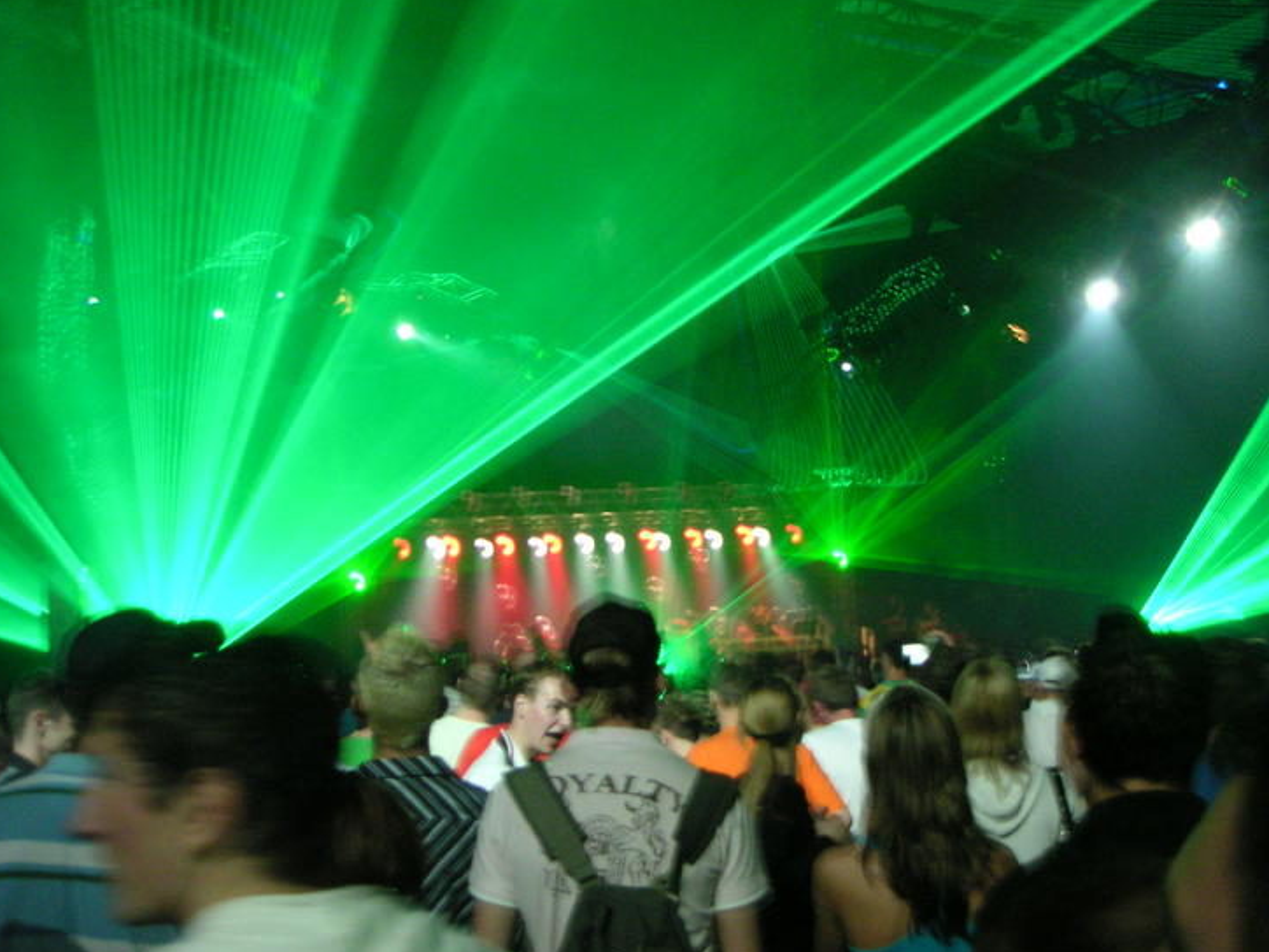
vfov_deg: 34.3
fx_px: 1540
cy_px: 463
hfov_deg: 44.8
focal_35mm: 42
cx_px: 682
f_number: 2.8
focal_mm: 6
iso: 200
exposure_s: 1/6
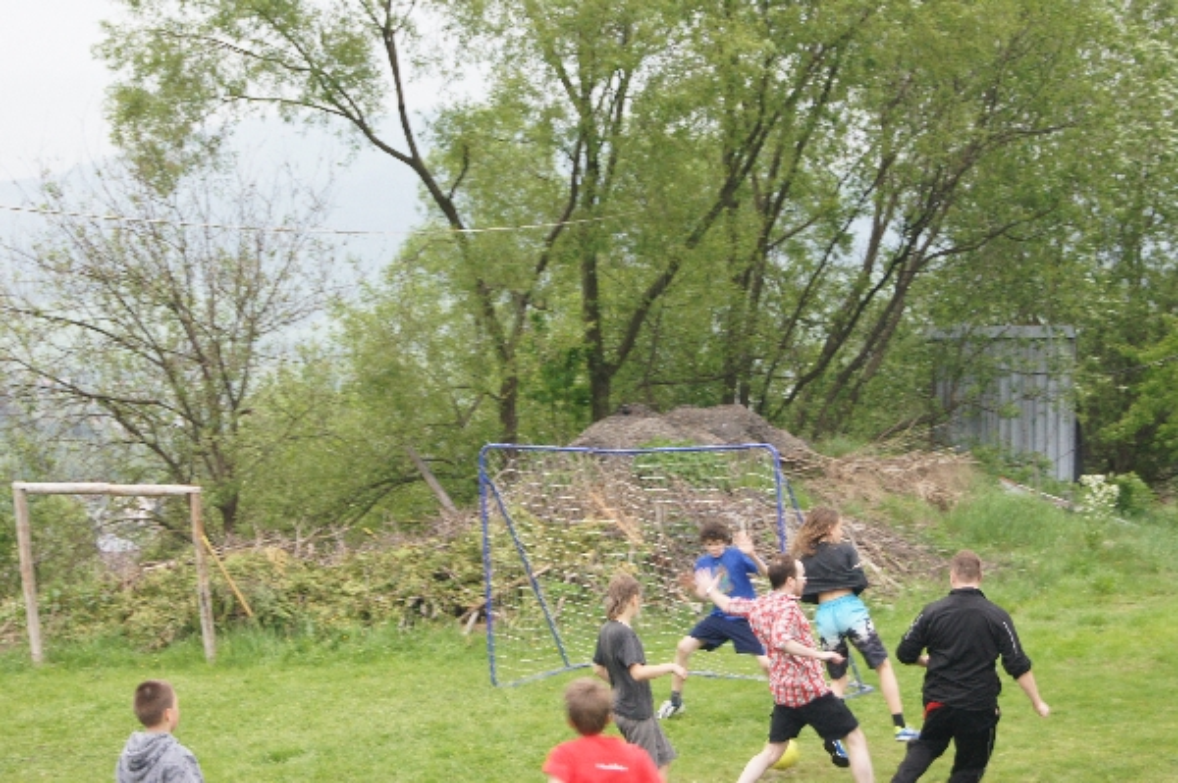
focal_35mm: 68
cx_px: 589
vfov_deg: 20.1
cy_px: 392
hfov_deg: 29.9
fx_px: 2207
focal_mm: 45
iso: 400
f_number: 5.6
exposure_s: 1/125
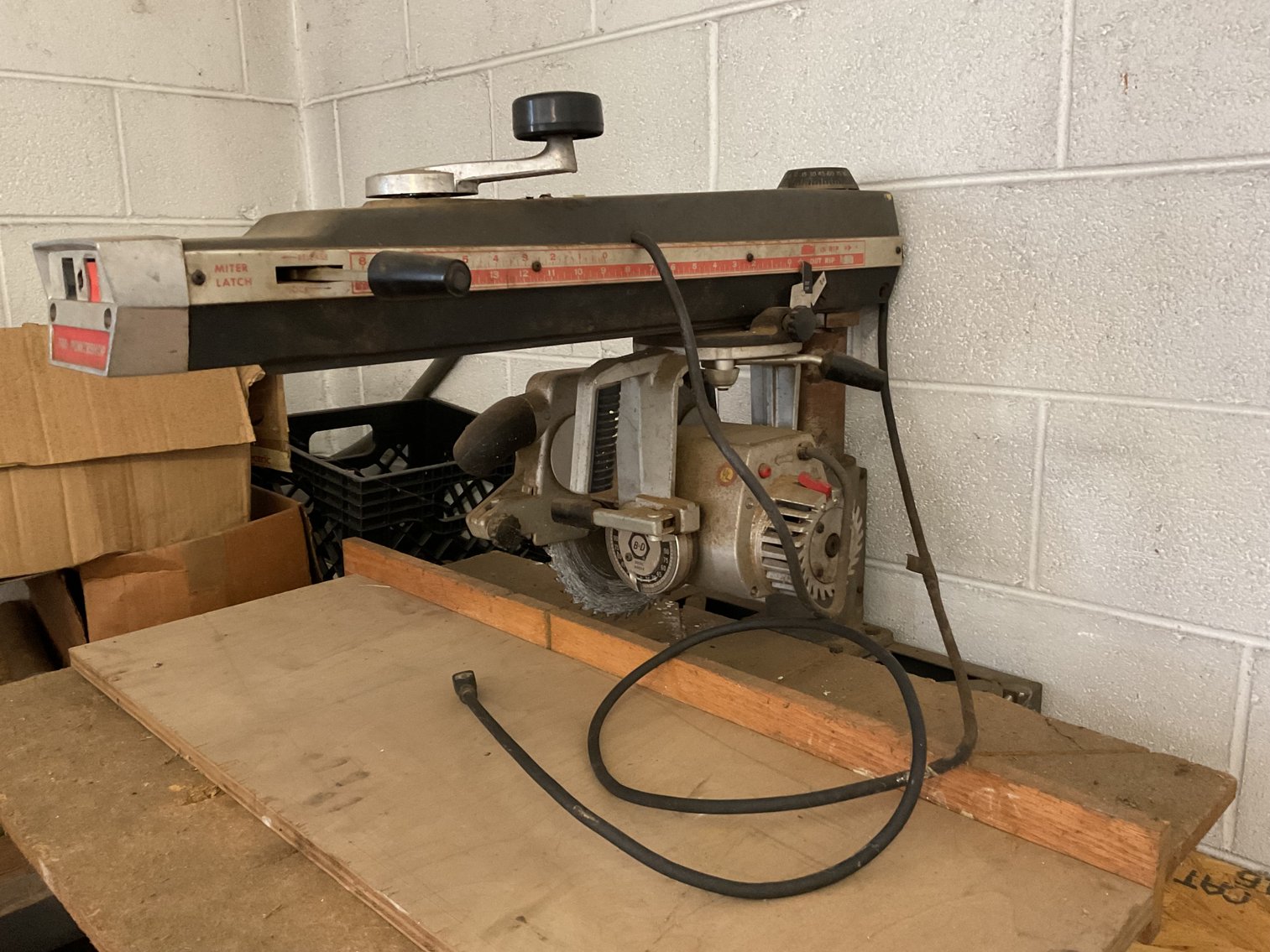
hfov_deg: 61.7
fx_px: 1064
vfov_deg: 48.2
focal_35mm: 29
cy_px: 476
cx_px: 635
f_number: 1.8
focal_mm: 3
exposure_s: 1/30
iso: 250
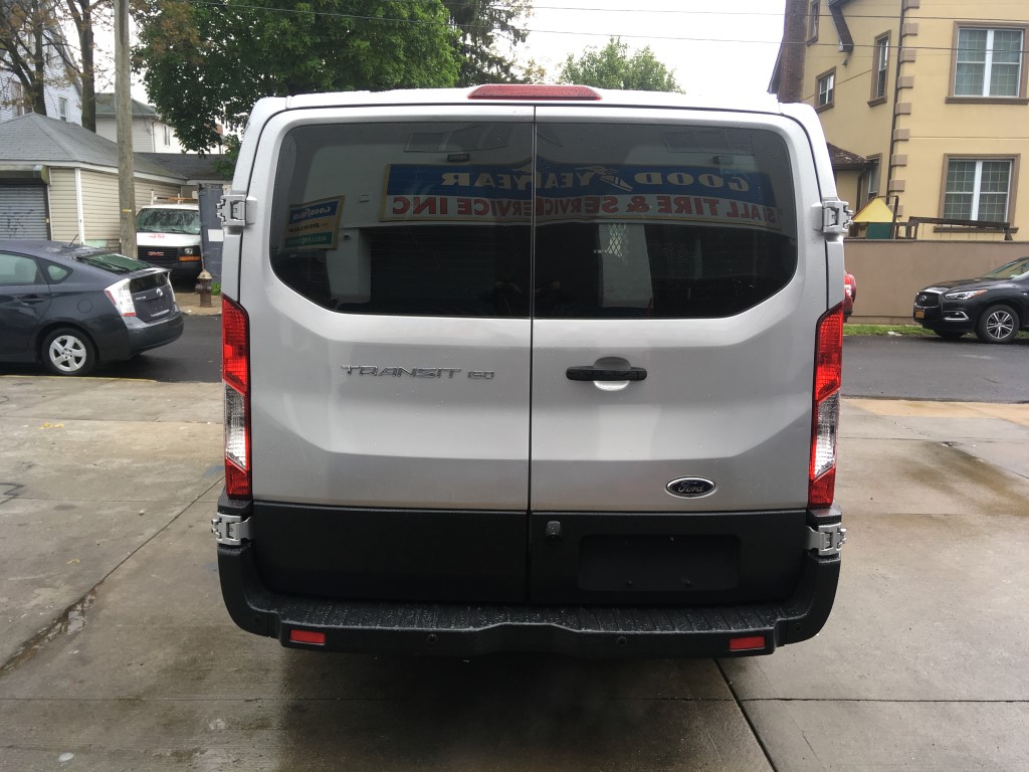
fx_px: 862
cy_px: 386
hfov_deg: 61.7
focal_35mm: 29
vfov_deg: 48.2
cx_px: 514
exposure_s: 1/122
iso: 25
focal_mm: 4.15
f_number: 2.2
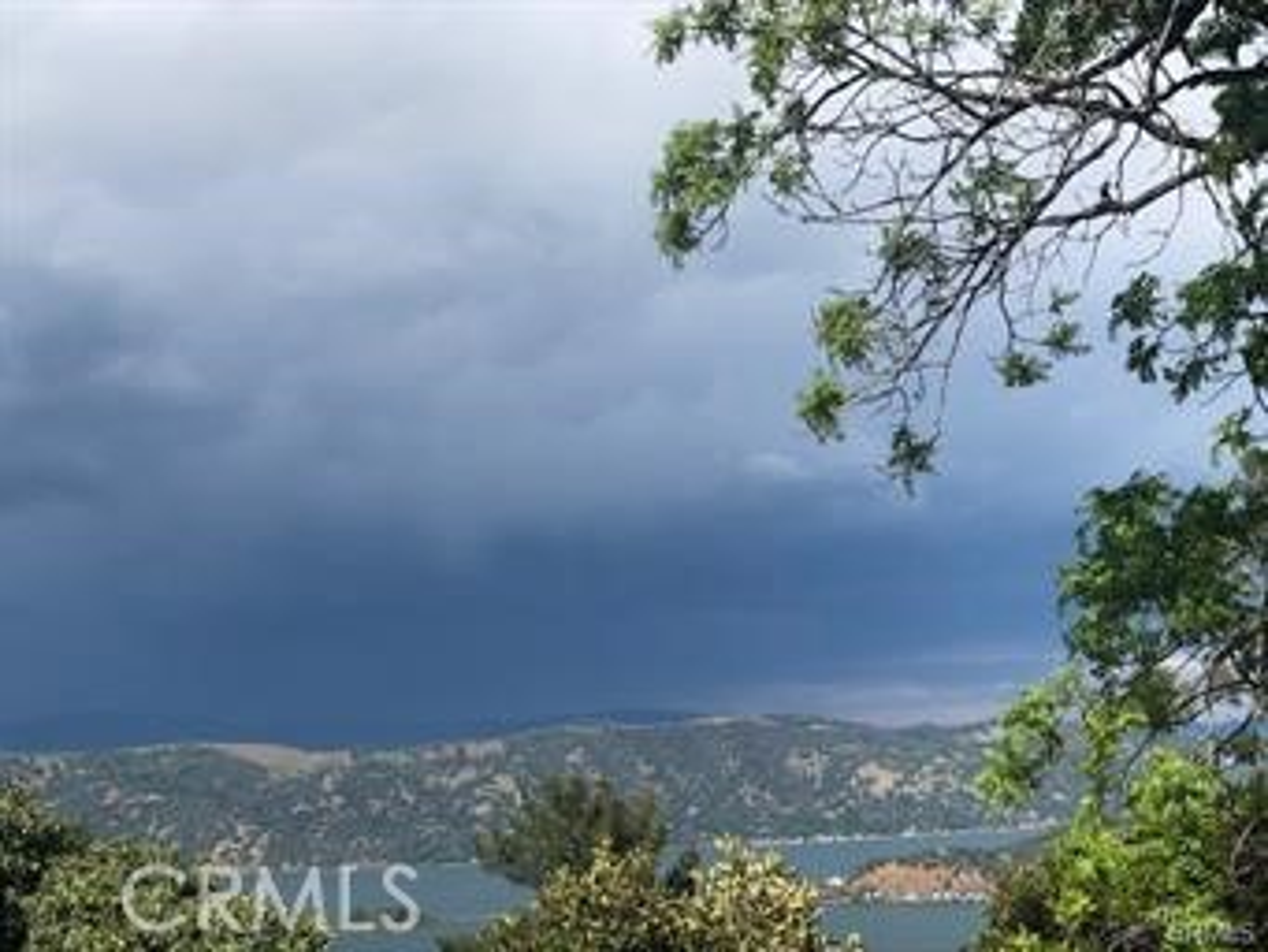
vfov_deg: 25.7
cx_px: 634
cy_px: 476
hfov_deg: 33.8
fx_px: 2089
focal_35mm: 57
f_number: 2.8
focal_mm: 6.6
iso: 20
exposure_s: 1/1116
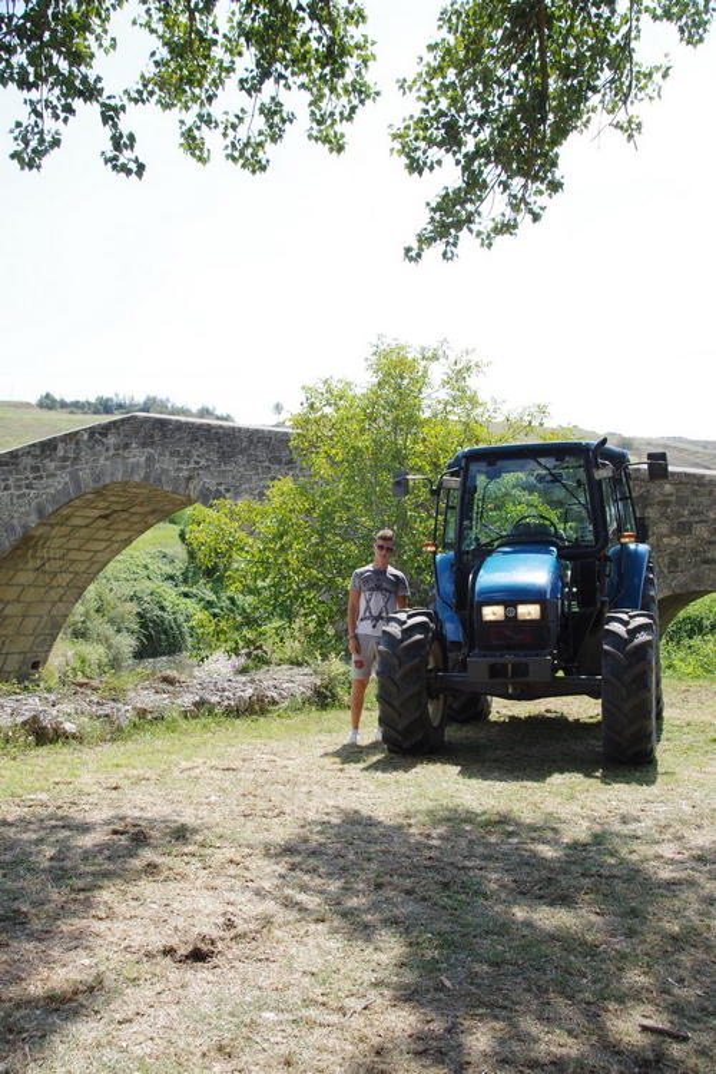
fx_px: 1163
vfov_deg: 49.6
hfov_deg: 34.2
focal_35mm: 39
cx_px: 358
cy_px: 537
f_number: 9
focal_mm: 26
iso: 320
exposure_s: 1/160
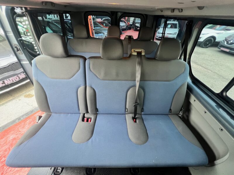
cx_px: 117
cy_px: 88
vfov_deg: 89.9
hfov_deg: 106.2
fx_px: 88
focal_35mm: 13
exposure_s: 1/60
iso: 400
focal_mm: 1.57
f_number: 1.8
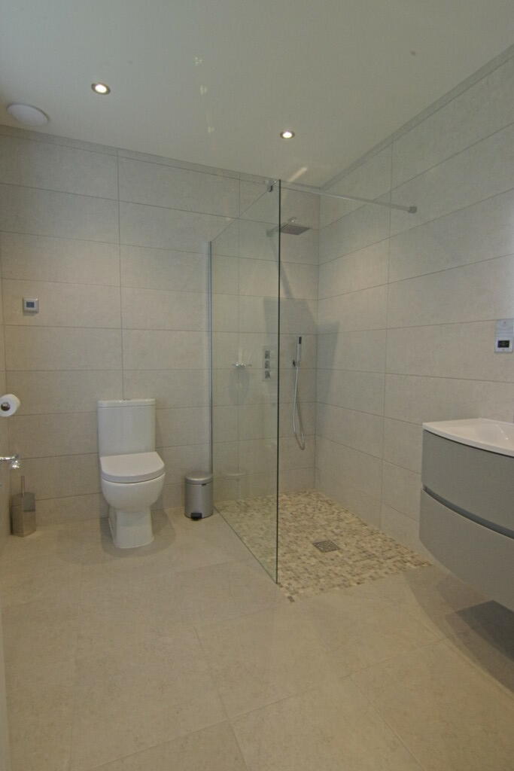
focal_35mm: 16
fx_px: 343
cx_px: 257
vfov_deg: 96.7
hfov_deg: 73.8
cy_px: 386
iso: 3200
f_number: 4
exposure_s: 1/20
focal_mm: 11
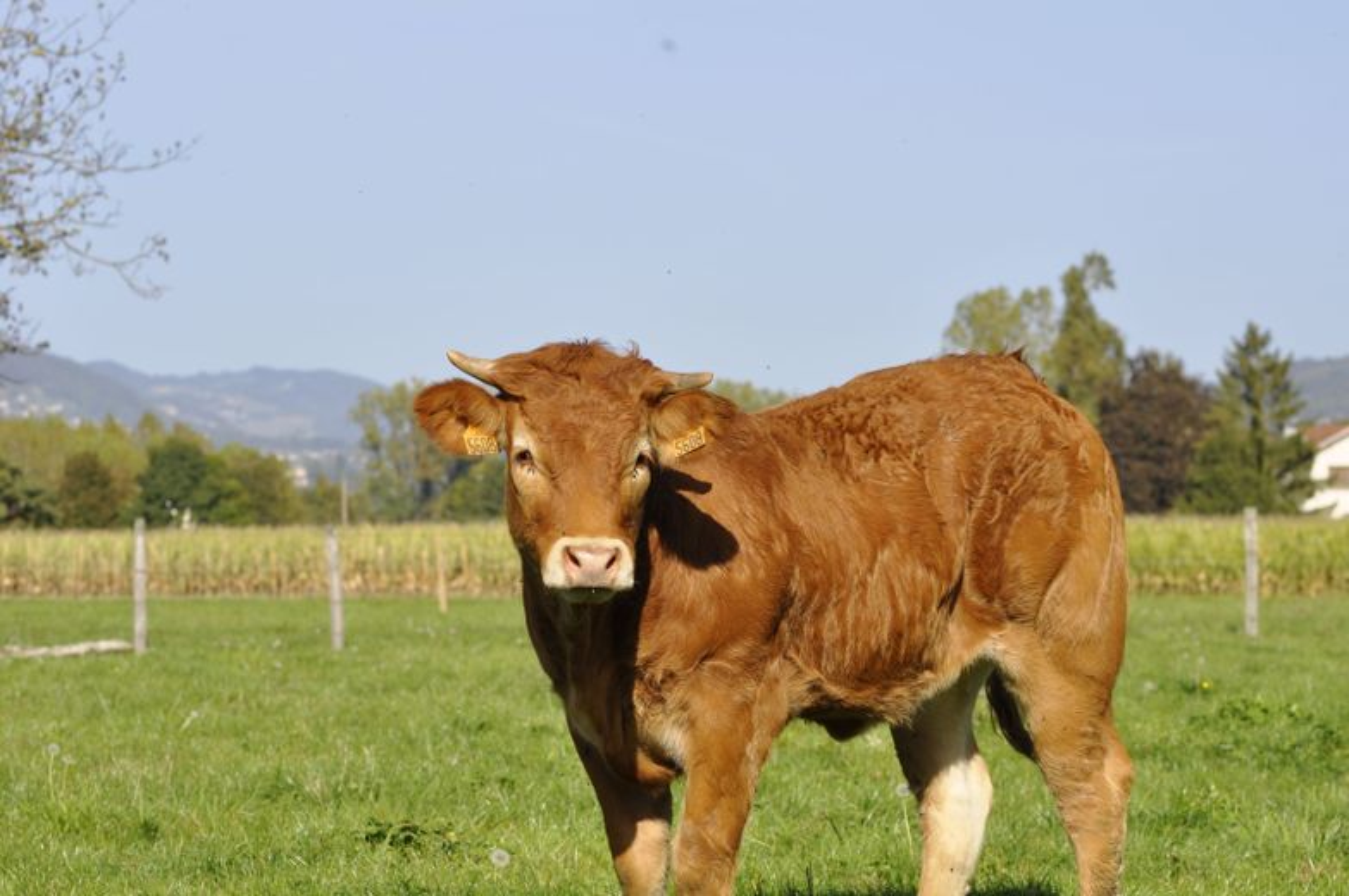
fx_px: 4772
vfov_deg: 10.7
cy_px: 448
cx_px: 674
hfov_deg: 16.1
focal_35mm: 128
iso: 200
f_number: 6.3
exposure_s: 1/640
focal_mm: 85
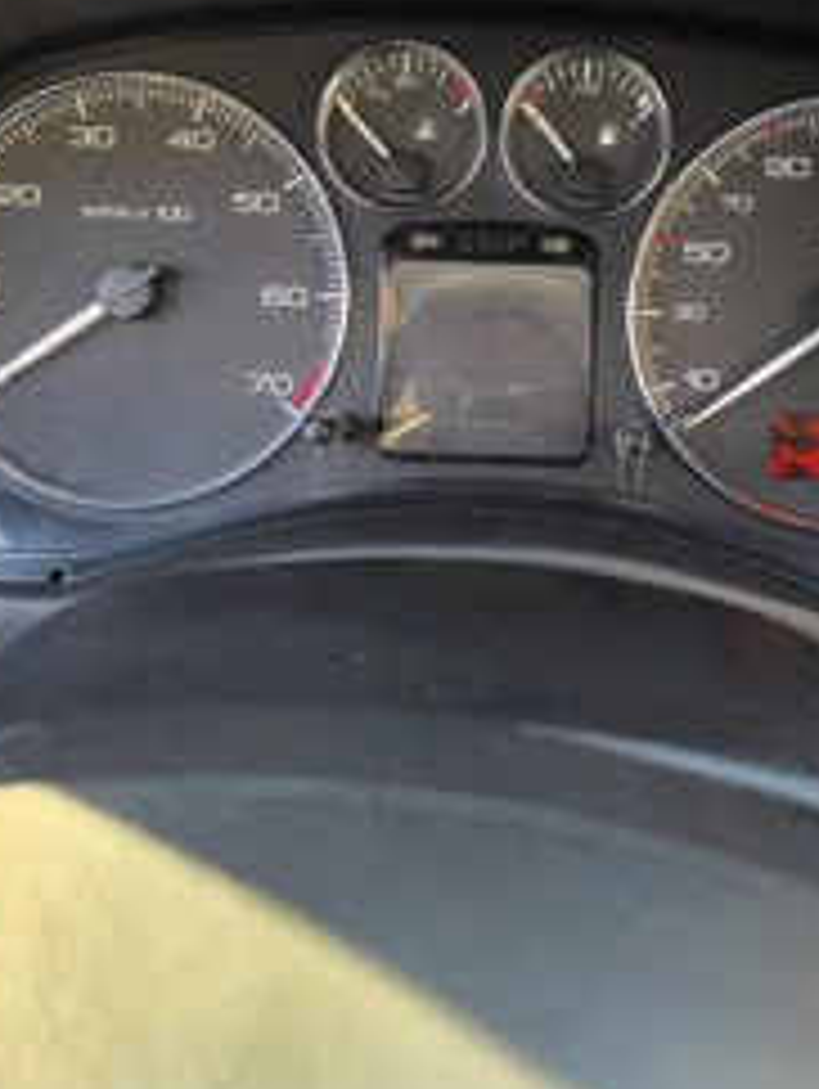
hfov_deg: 37.4
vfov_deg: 48.4
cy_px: 396
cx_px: 536
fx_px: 1197
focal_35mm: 38
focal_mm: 6.14
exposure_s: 1/100
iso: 400
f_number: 1.65
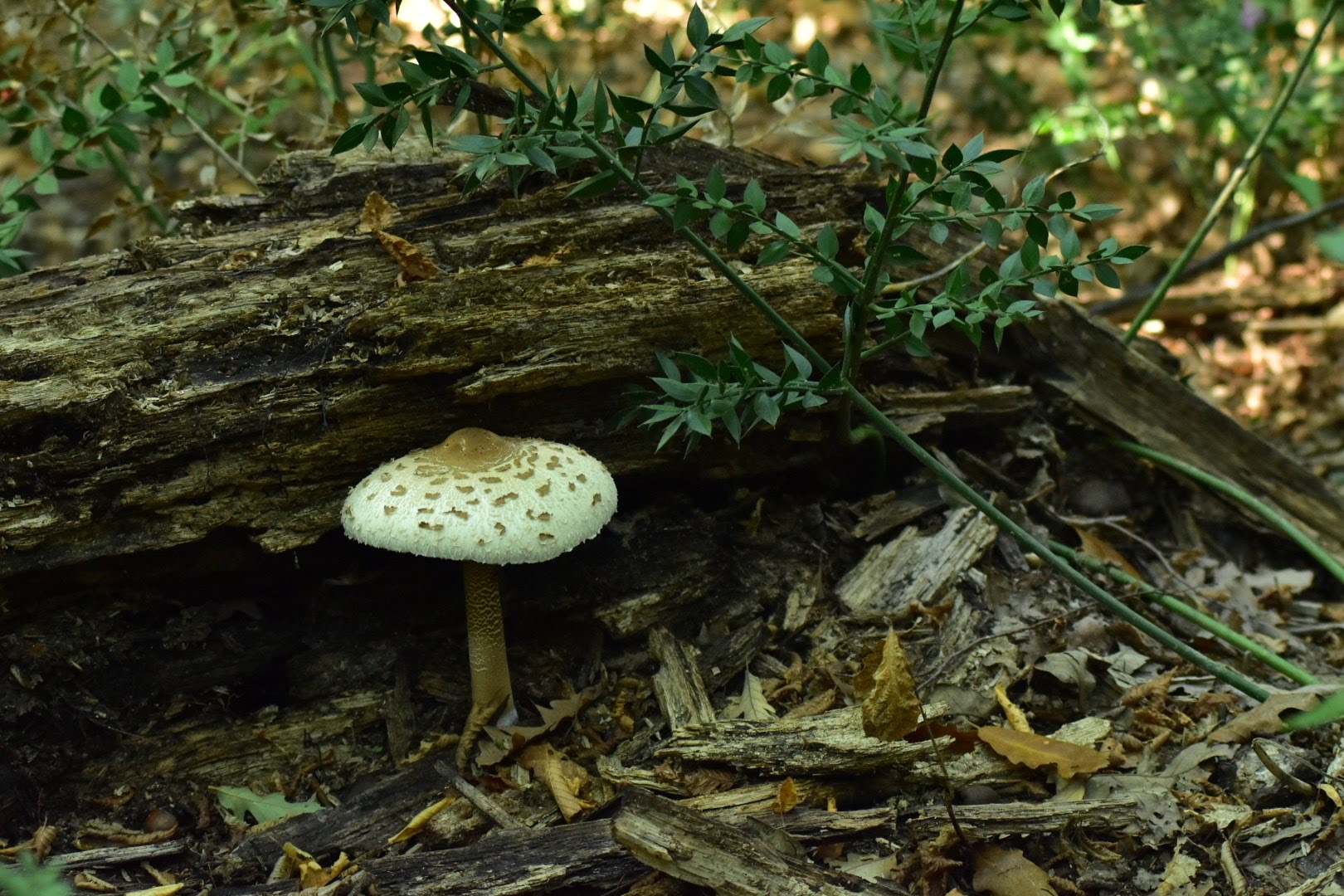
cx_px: 672
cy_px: 448
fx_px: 11199
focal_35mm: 300
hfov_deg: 6.9
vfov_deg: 4.6
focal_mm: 200
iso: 2000
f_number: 3.5
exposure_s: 1/60
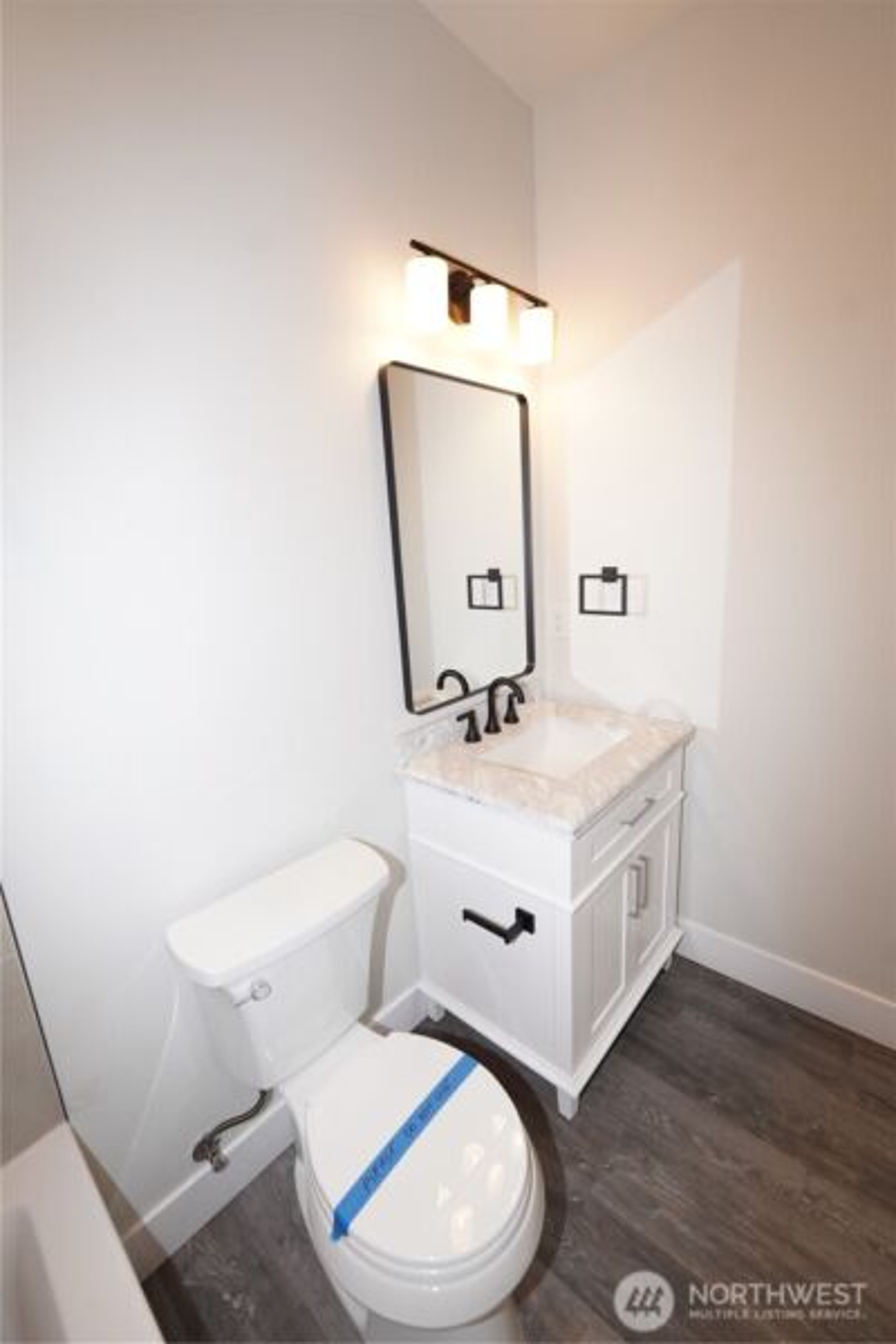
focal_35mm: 14
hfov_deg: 81.2
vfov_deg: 104.3
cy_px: 672
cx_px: 448
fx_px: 523
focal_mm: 14
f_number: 4
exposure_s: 1/160
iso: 500
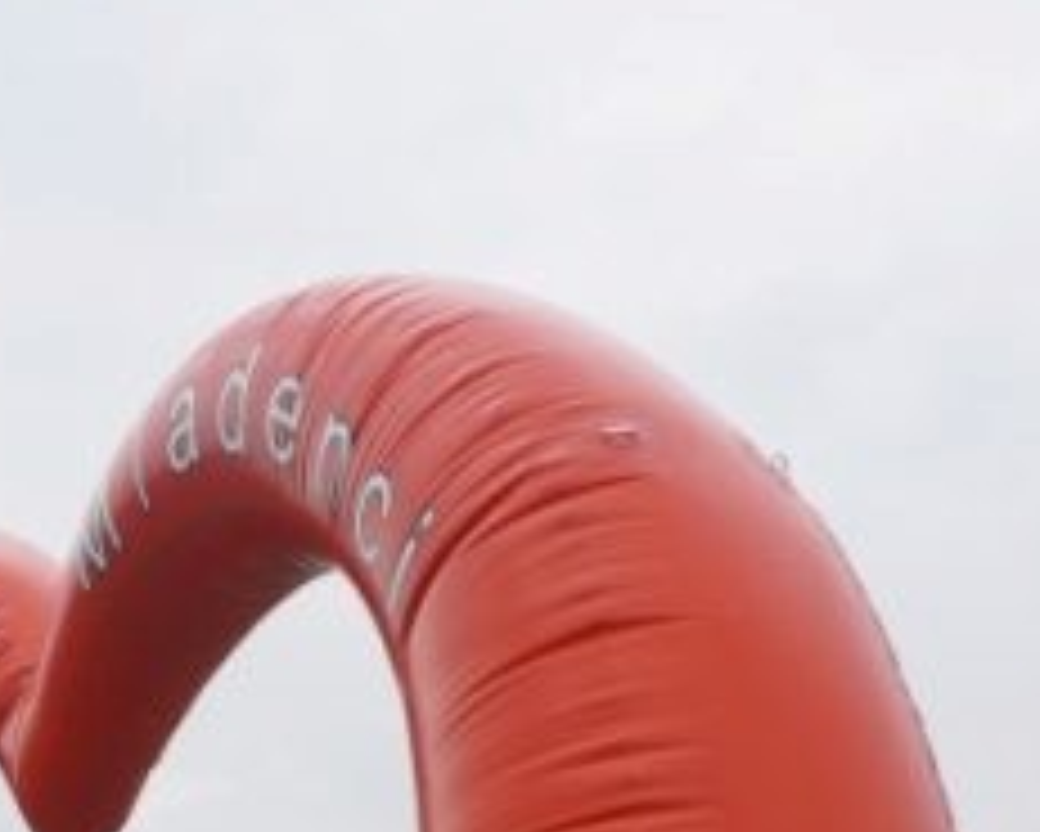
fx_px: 3079
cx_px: 149
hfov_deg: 18.9
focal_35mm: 100
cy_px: 1333
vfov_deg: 14.2
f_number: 4.5
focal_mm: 16
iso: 100
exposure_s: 1/800
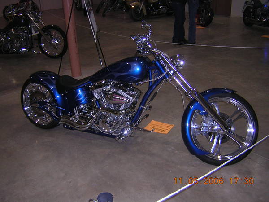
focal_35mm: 36
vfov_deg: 39.7
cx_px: 134
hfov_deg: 51.4
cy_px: 101
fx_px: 280
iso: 237
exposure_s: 1/60.1
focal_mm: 4.7
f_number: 2.6
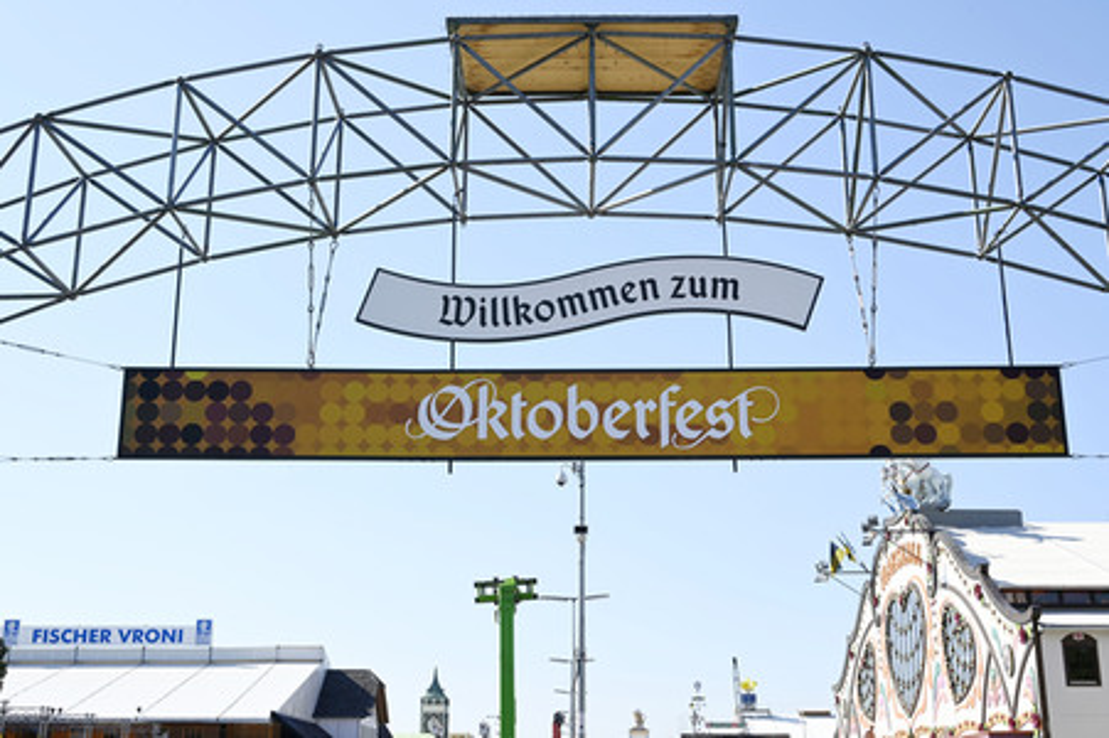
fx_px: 1324
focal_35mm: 43
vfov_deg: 31.1
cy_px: 369
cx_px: 554
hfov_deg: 45.5
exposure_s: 1/160
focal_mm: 43
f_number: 10
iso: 125
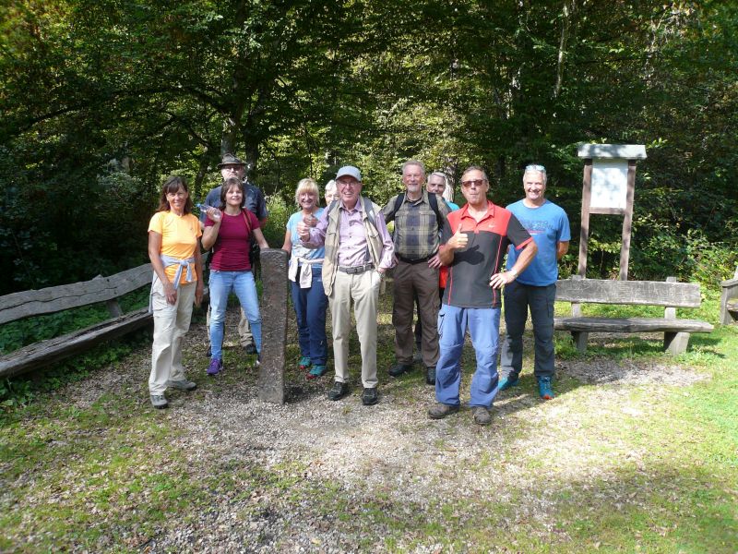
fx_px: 597
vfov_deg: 49.7
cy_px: 277
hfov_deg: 63.4
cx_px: 369
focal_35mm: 28
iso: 100
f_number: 2.8
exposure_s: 1/320
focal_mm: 4.6
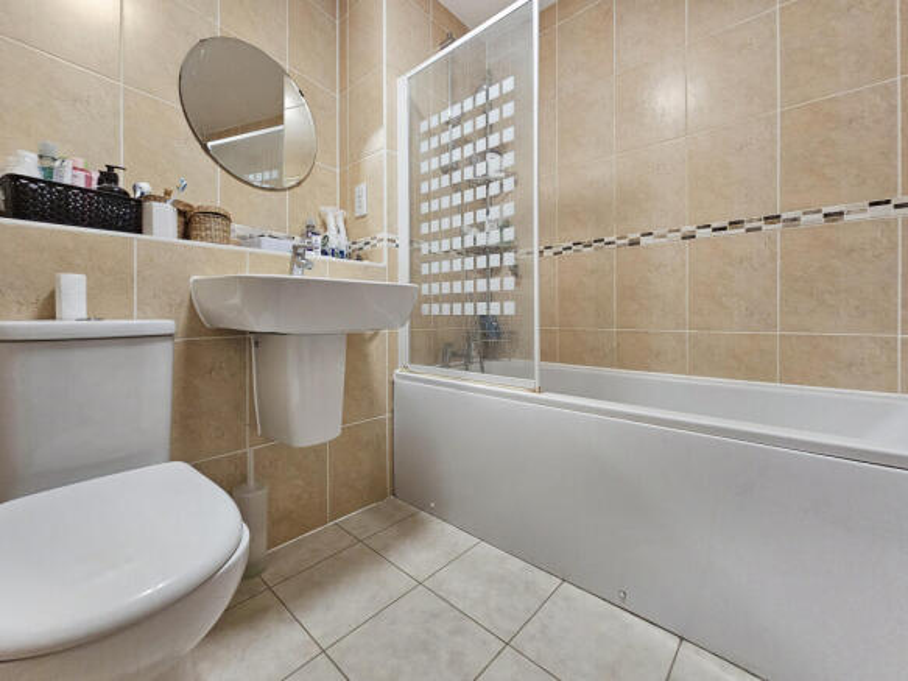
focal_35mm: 13
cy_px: 340
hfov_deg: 106.2
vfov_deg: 89.9
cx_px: 454
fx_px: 341
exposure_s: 1/50
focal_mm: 2.2
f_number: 2.2
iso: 320
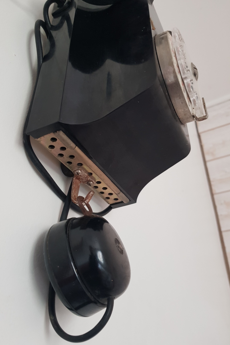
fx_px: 268
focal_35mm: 28
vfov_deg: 65.5
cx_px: 98
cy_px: 169
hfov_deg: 46.3
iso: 200
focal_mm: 4.3
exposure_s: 1/19
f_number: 1.7
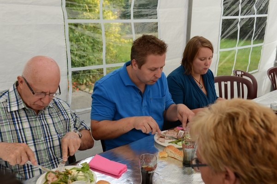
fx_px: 308
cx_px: 138
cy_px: 92
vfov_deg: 33.4
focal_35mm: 40
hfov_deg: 48.5
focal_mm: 40
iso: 200
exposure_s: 1/160
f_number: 6.3
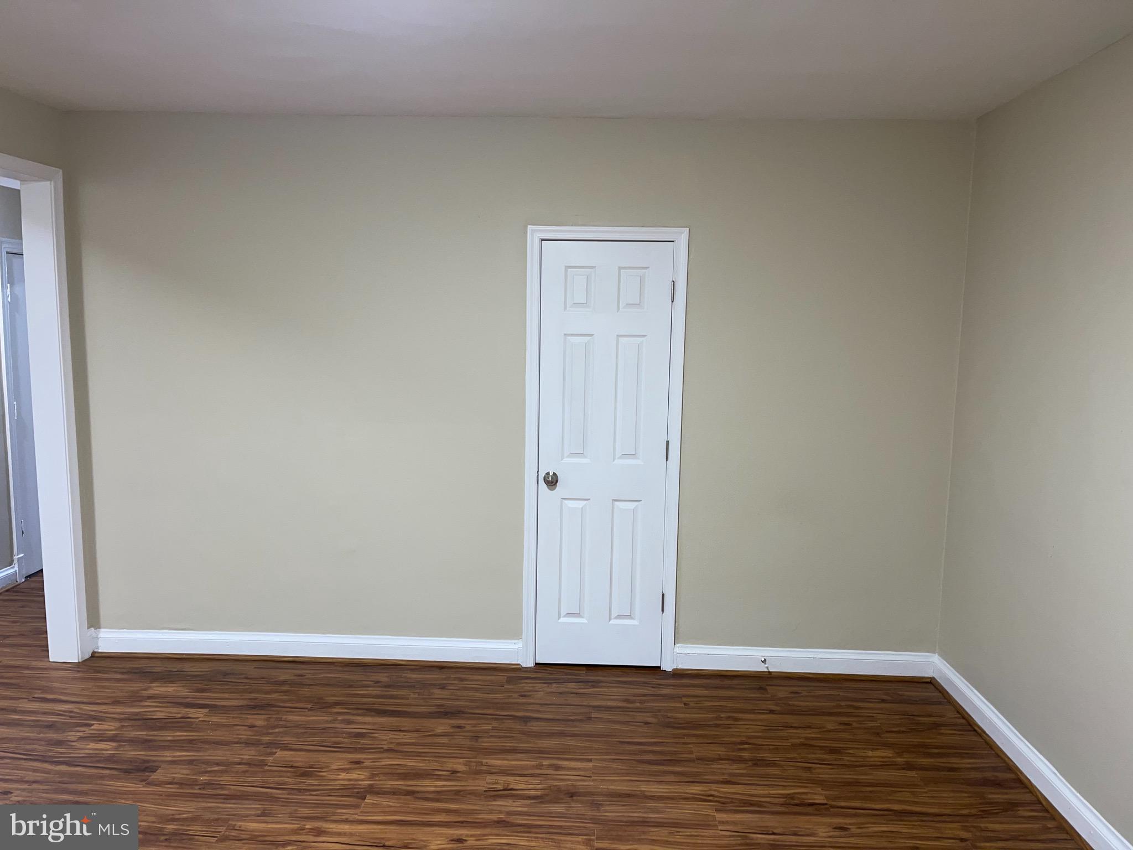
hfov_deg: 67.3
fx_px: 851
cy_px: 425
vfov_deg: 53.1
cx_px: 566
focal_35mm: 26
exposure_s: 1/20
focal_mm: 5.1
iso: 50
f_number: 1.6
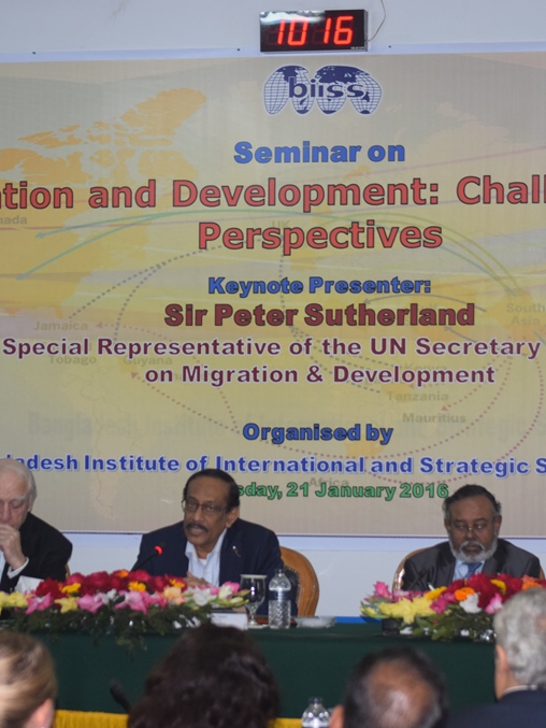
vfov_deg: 13.7
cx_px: 270
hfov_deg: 10.3
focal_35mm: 144
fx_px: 3027
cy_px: 365
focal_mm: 66
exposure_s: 1/100
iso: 800
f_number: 5
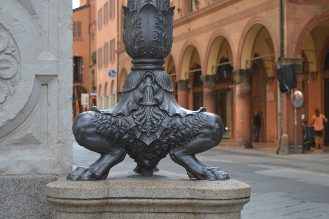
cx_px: 164
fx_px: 657
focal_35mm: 72
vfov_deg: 18.9
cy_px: 110
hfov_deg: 28.1
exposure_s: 1/125
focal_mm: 48
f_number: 5.6
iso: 125
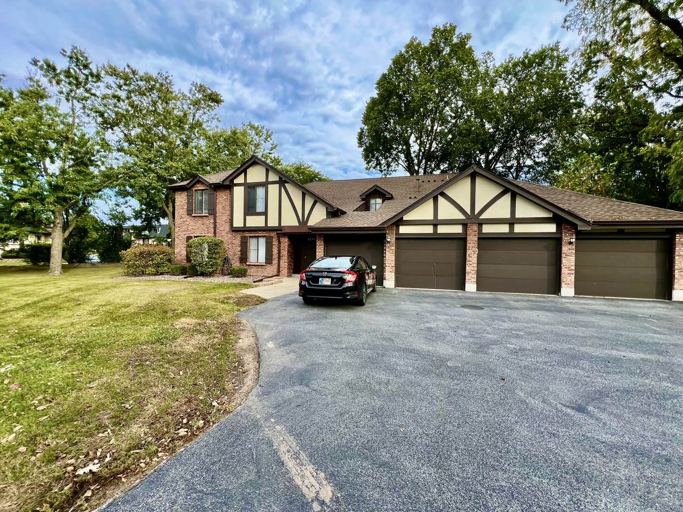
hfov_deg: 106.2
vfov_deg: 89.9
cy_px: 256
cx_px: 342
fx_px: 256
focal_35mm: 13
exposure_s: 1/226
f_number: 1.8
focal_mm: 1.57
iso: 32
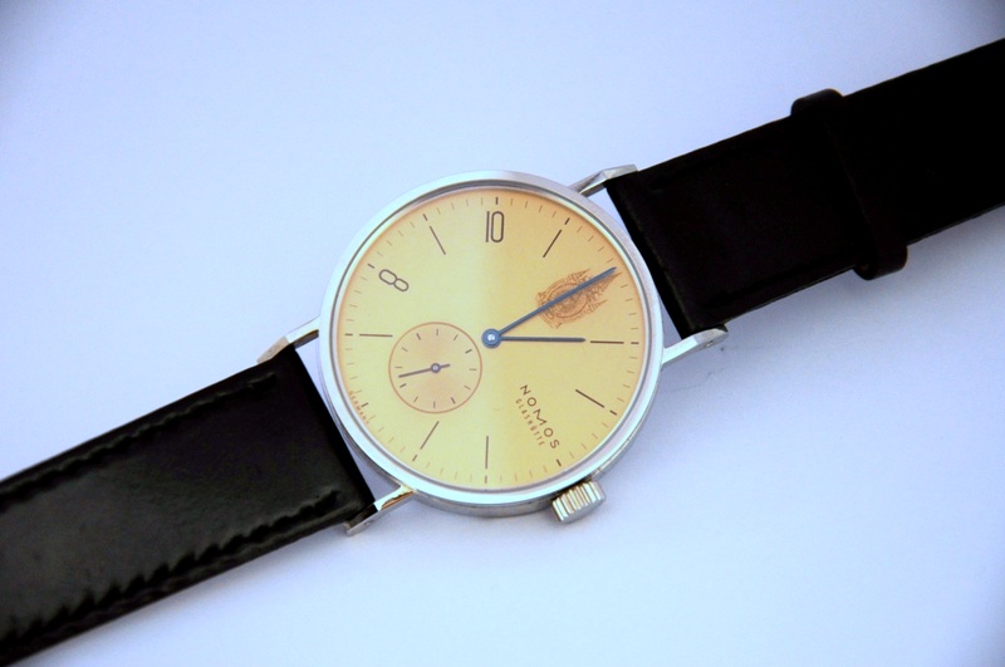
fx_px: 4391
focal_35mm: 158
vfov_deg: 8.7
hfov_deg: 13.1
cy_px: 334
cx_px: 502
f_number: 6.7
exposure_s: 1/20
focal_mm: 105
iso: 800
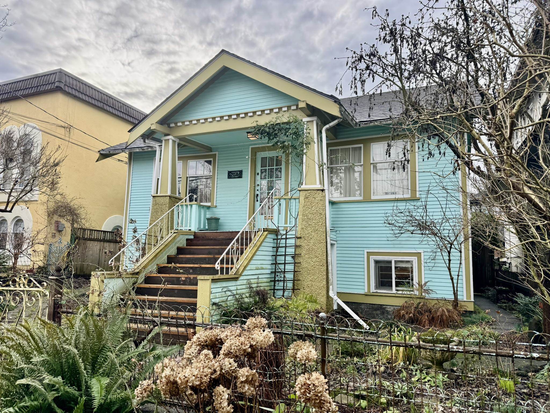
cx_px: 275
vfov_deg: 56.8
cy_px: 206
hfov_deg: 71.6
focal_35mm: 24
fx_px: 381
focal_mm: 6.76
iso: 80
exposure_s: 1/966
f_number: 1.78
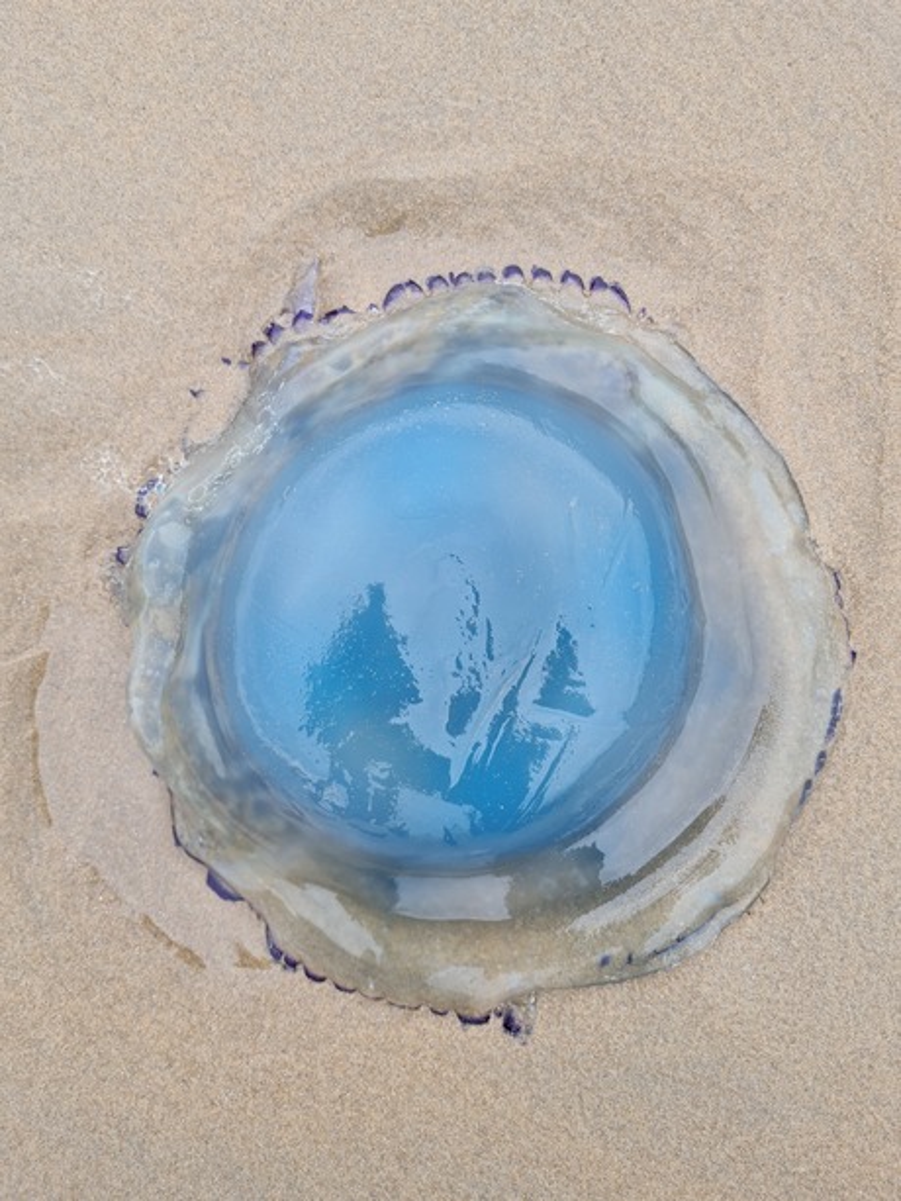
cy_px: 600
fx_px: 902
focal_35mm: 26
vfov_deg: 67.3
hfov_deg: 53.1
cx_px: 450
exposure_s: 1/107
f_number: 1.8
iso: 50
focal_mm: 5.4
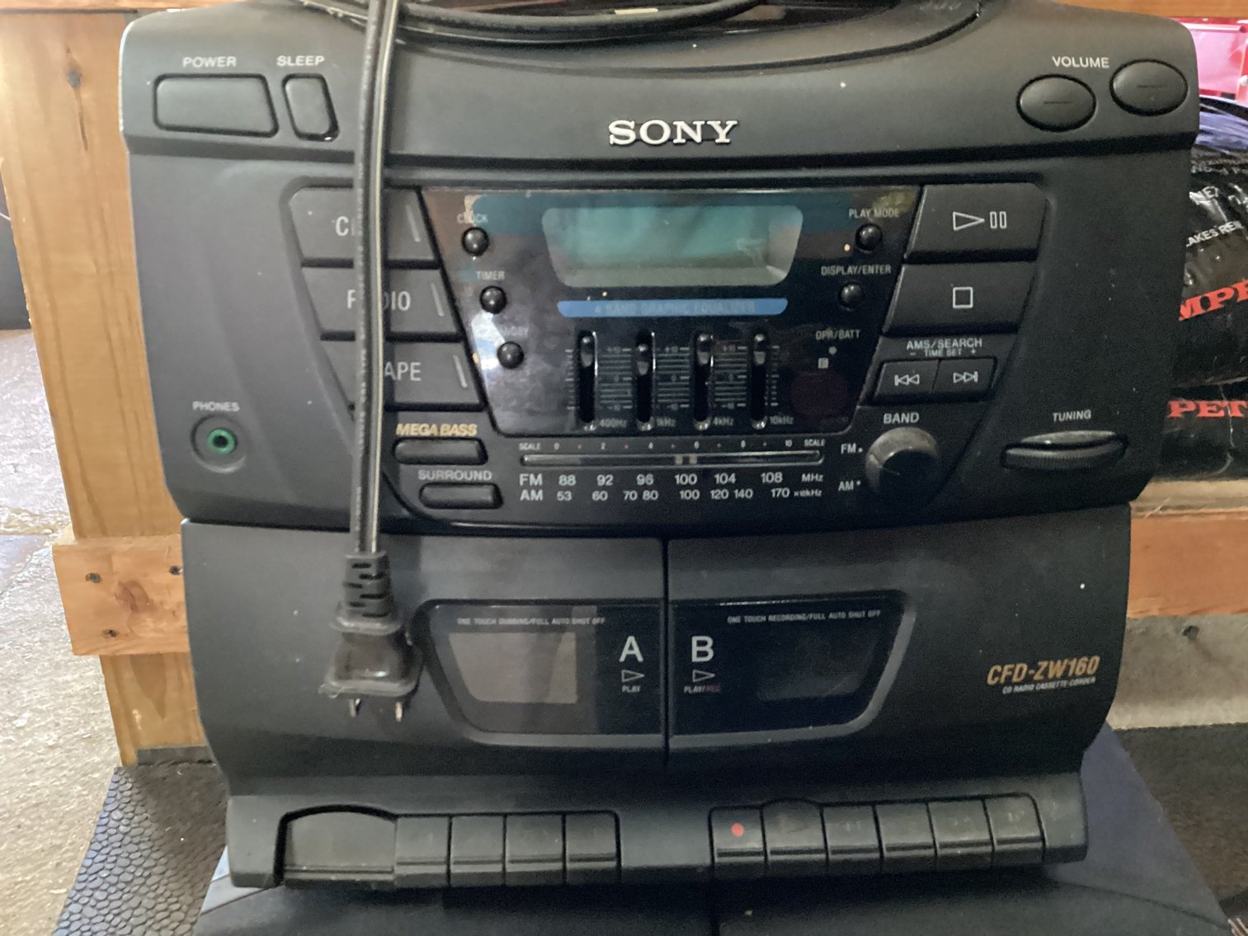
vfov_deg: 45.4
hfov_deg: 58.3
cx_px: 624
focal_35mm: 31
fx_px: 1118
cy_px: 468
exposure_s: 1/17
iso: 800
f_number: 2.4
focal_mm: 3.3
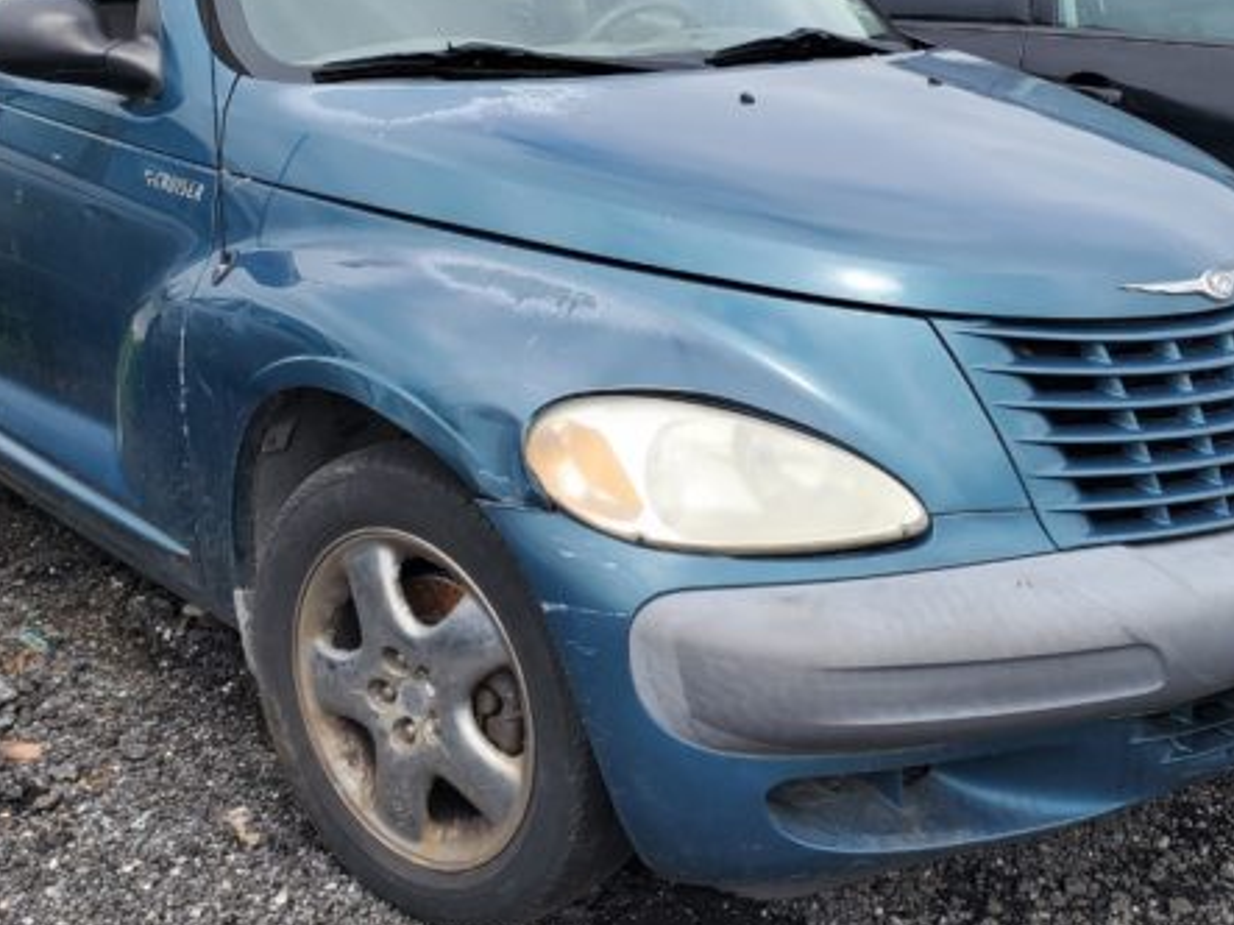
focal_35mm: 47
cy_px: 351
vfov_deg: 30.7
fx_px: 1675
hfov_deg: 40.4
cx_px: 680
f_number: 2.4
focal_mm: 4.3
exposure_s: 1/1160
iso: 50
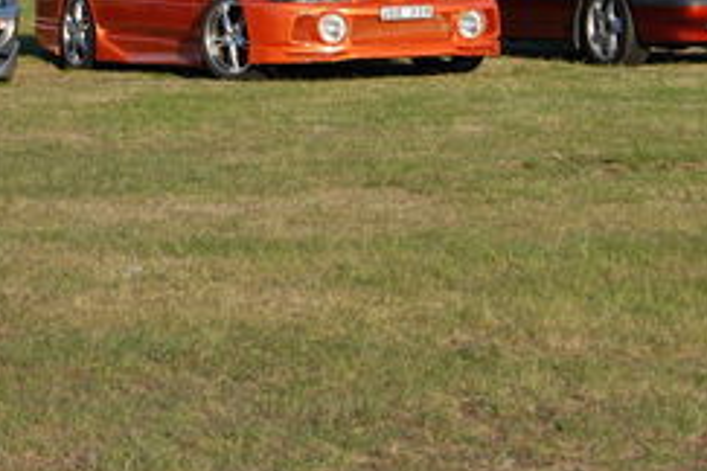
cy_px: -38
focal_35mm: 217
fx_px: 4268
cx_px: 492
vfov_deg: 6.3
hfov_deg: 9.5
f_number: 9
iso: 200
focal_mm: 55
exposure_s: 1/320
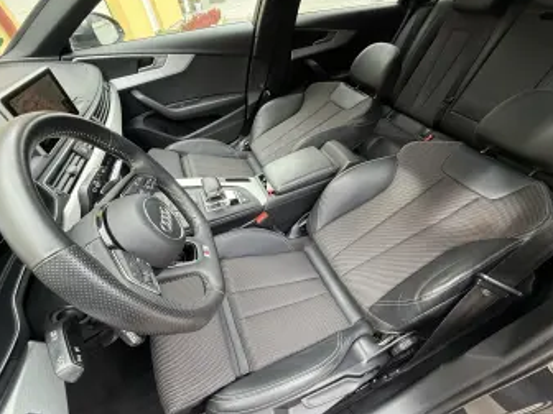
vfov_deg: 81.7
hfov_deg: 98.2
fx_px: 240
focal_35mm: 15
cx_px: 281
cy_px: 210
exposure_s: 1/99
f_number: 2.2
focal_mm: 2.22
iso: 125
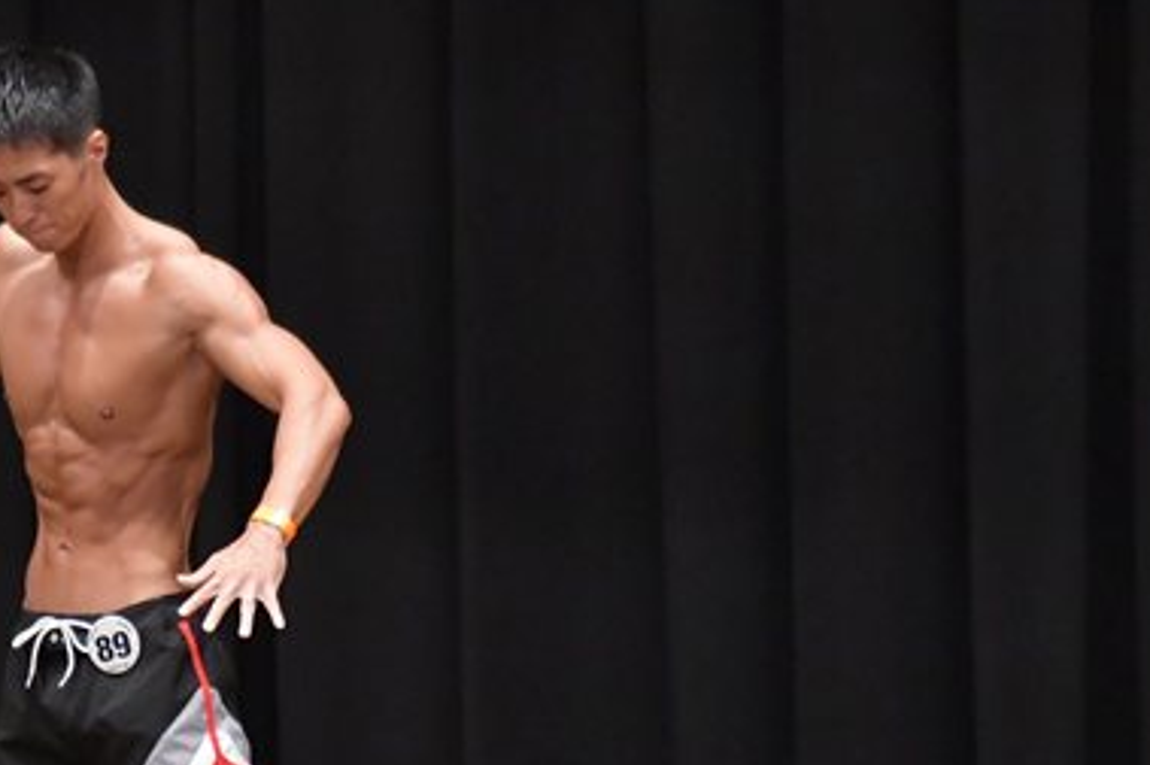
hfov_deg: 4.6
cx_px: 138
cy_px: 698
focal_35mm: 444
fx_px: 14171
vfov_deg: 3.1
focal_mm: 145
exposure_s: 1/400
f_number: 5.6
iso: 6400
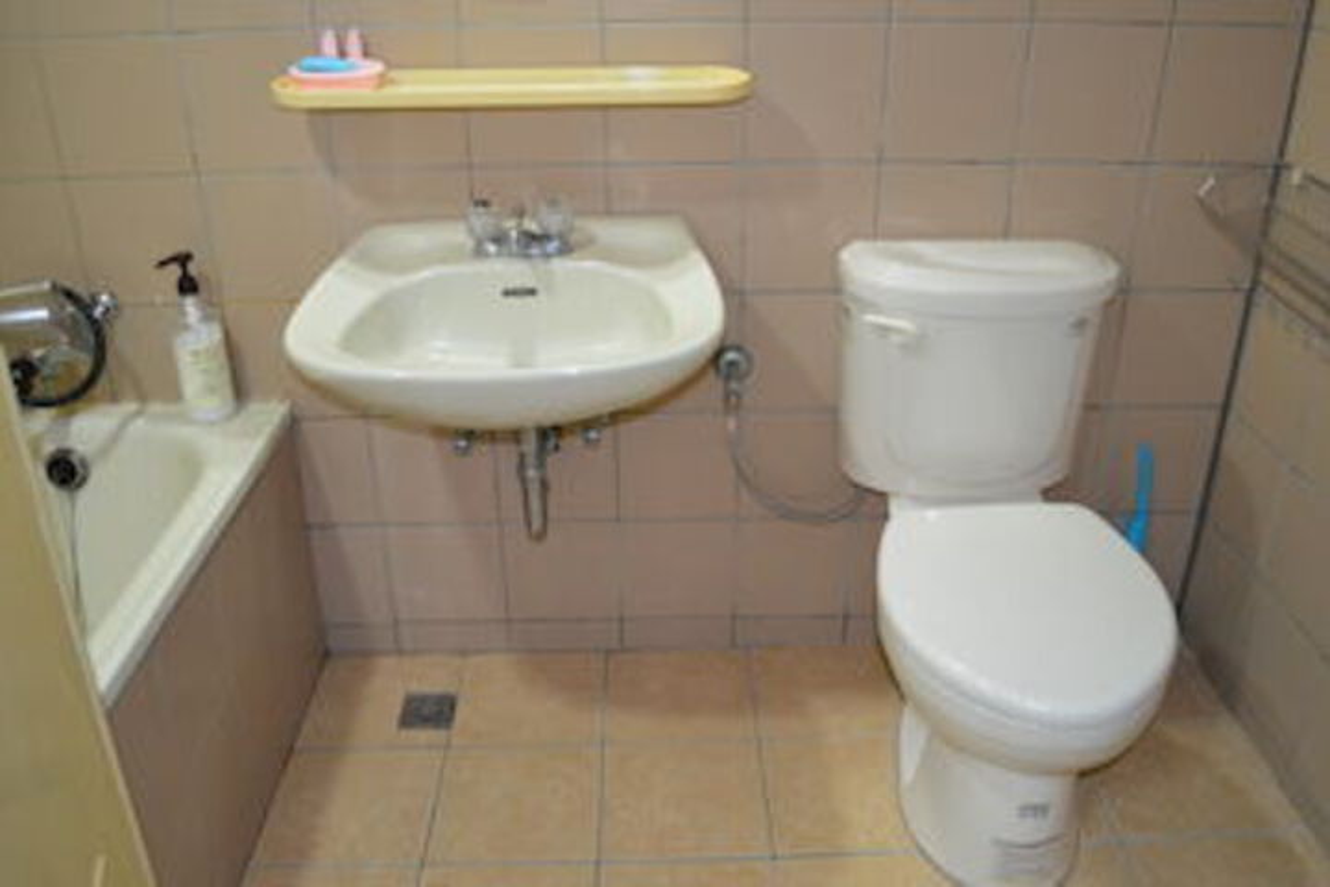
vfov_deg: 43.6
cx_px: 665
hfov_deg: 61.9
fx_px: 1108
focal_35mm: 30
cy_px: 444
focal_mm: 20
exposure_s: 1/60
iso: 1250
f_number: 3.8
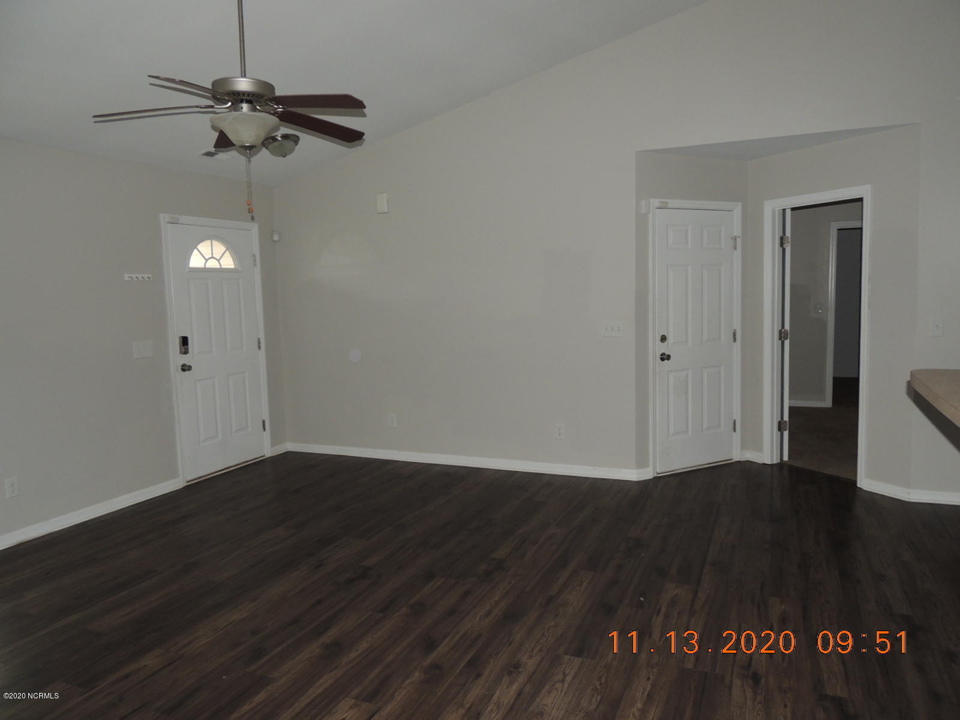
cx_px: 480
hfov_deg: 71.6
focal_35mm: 24
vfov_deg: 56.8
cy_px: 360
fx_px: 666
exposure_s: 1/30
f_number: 3
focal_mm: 4.3
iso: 200
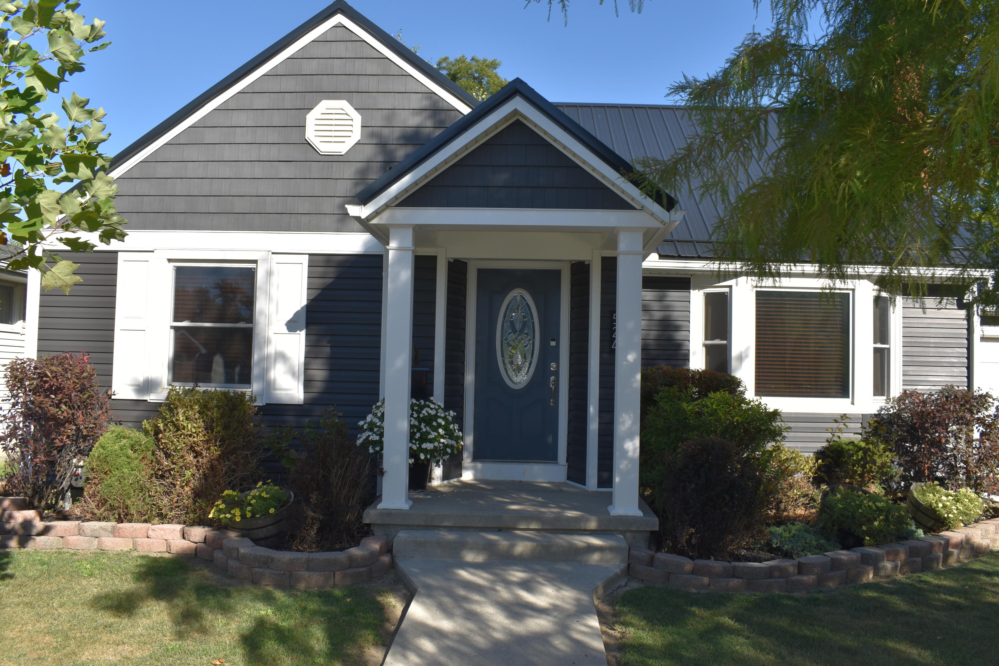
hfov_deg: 61.9
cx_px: 500
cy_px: 333
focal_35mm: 30
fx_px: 832
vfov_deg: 43.6
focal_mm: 20
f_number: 10
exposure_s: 1/200
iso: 100
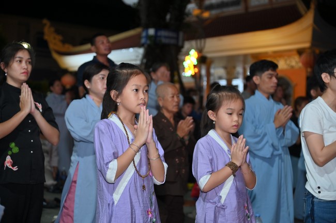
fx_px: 653
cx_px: 168
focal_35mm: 70
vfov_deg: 19.4
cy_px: 112
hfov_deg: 28.9
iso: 1000
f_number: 4
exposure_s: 1/125
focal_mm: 70
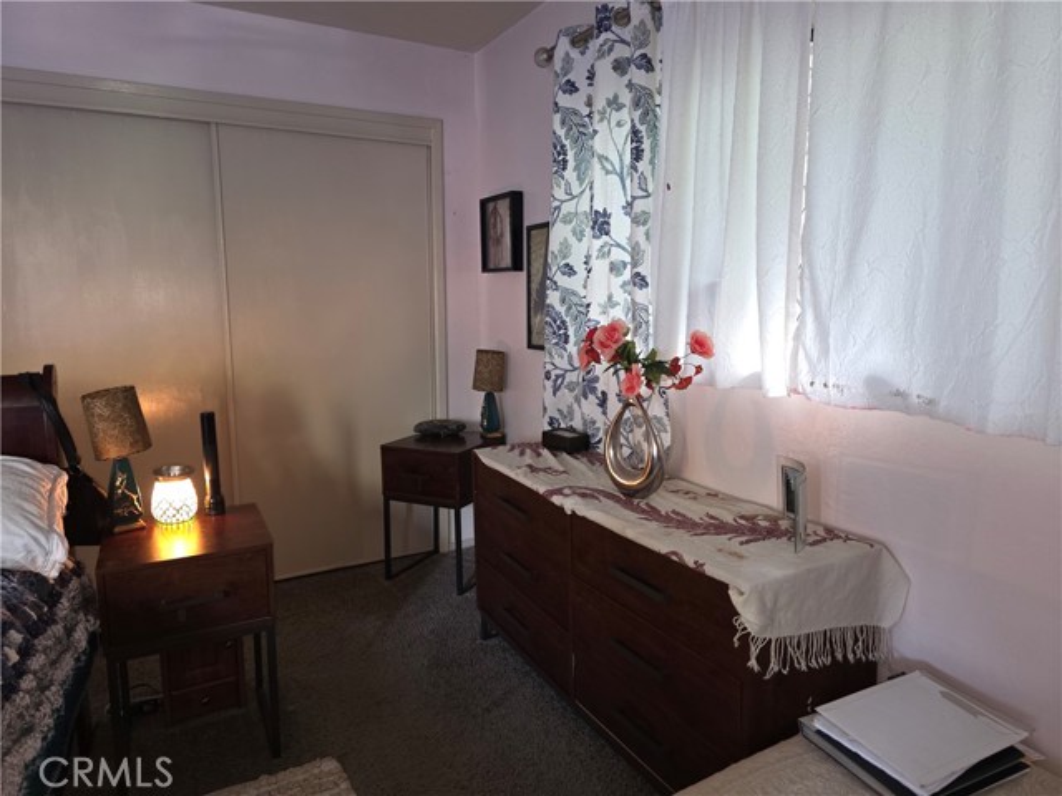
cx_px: 531
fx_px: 706
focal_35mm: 23
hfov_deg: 73.9
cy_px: 398
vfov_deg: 58.9
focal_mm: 6.3
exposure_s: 1/12
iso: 2500
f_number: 1.7
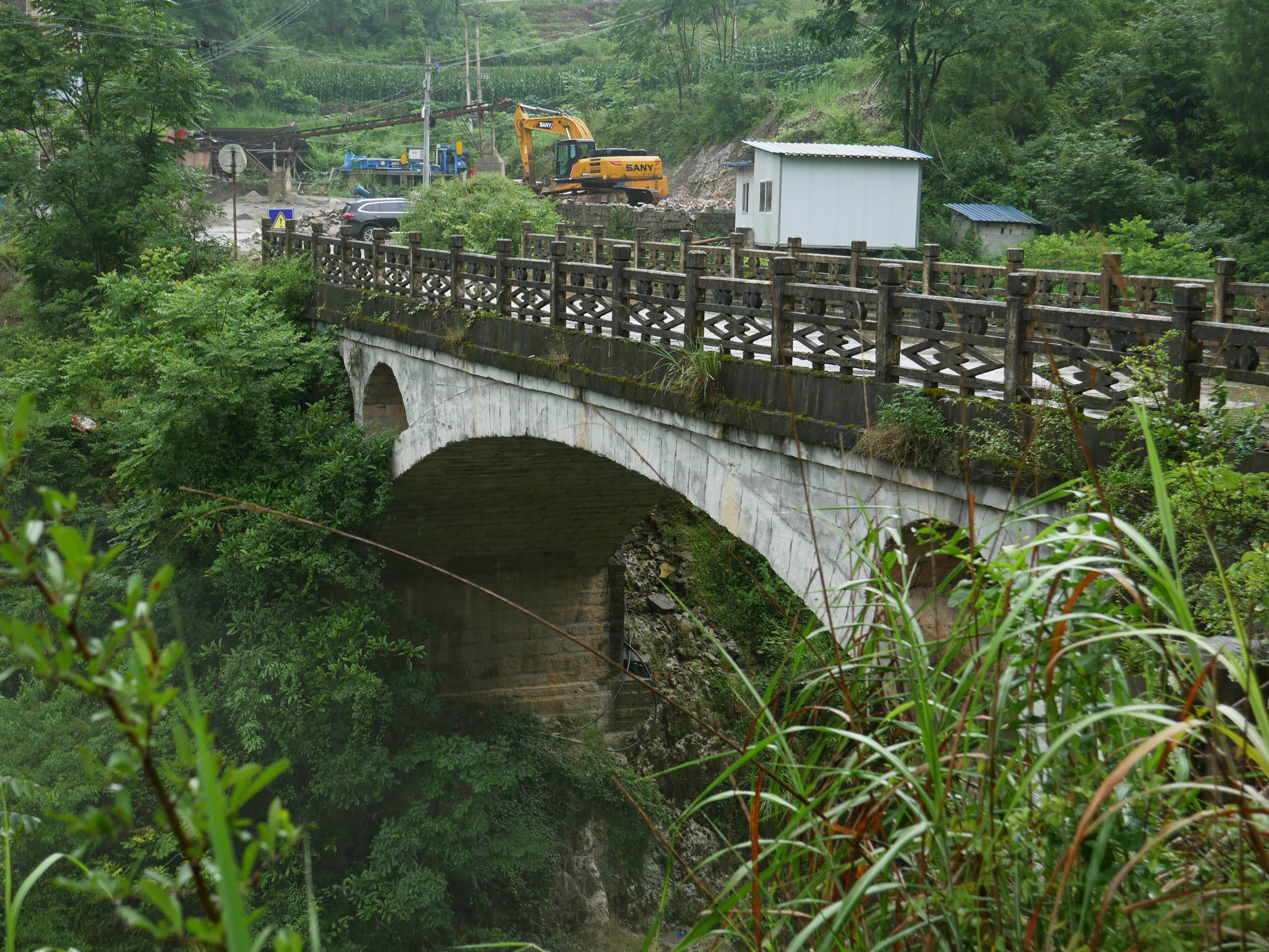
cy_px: 476
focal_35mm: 52
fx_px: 1907
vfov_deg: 28.1
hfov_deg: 36.8
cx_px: 634
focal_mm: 26
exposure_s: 1/100
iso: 200
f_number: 5.3
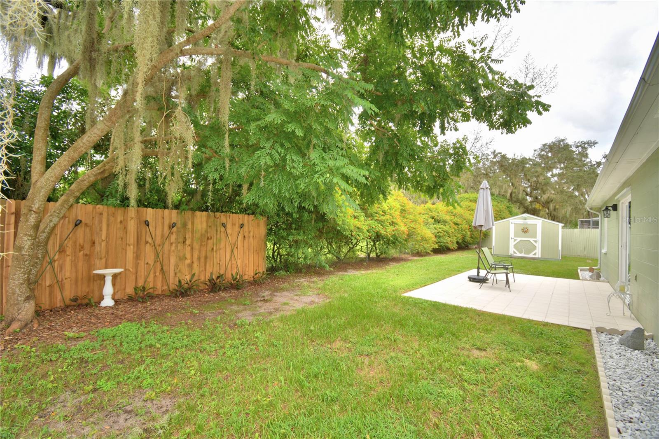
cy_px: 220
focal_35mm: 15
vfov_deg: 77.3
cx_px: 330
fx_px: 275
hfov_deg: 100.4
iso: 100
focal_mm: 10
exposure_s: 1/160
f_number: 4.5
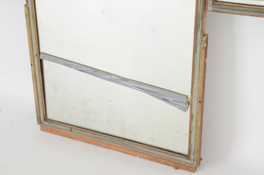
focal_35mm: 75
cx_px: 132
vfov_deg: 18.1
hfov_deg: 27.0
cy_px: 88
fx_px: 549
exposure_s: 1/100
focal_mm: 50
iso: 320
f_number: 13
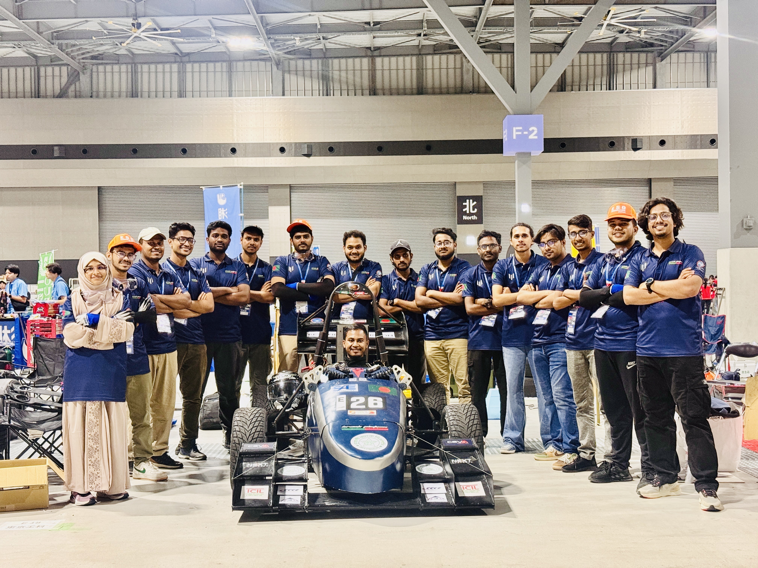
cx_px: 379
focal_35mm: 48
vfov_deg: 30.3
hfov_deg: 39.7
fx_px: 1051
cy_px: 284
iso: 400
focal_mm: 6.76
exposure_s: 1/40
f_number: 1.78
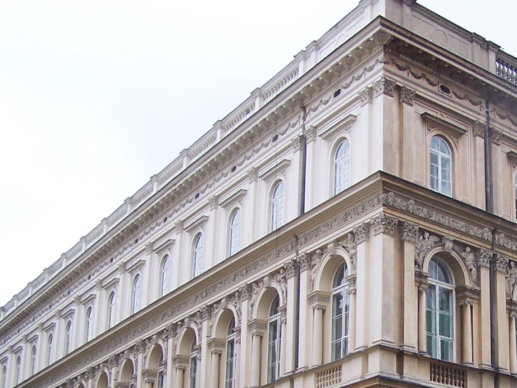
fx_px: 986
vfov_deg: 21.9
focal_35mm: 66
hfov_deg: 28.7
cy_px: 333
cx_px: 423
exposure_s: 1/350
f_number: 2.8
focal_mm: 6.3
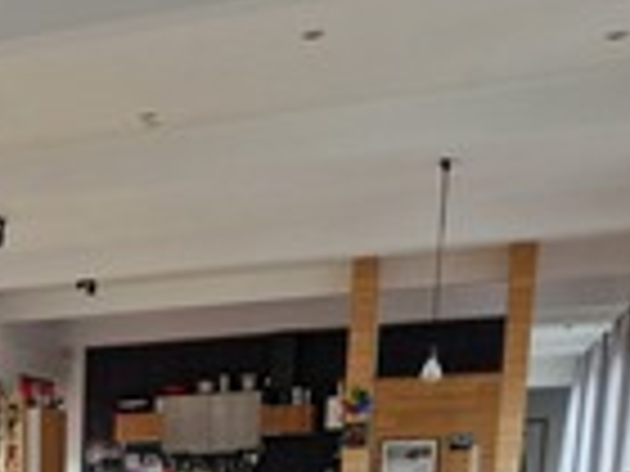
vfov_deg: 17.4
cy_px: 735
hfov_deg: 22.7
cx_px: -227
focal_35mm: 75
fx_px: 1365
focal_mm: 5.4
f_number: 1.8
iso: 160
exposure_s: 1/180
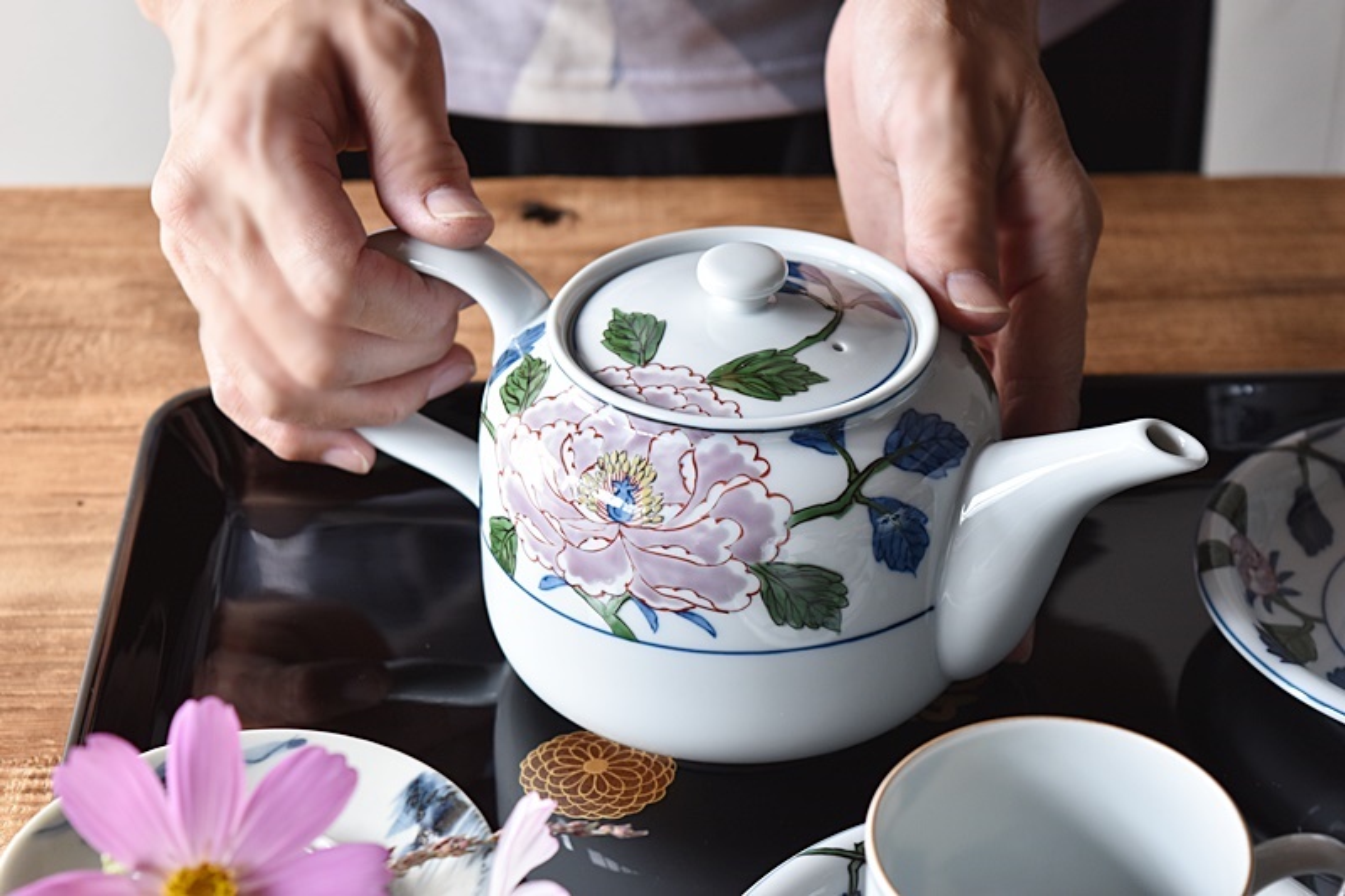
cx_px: 672
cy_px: 448
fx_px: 3081
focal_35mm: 82
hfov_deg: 24.6
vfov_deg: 16.5
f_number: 5.6
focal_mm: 55
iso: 400
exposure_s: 1/10
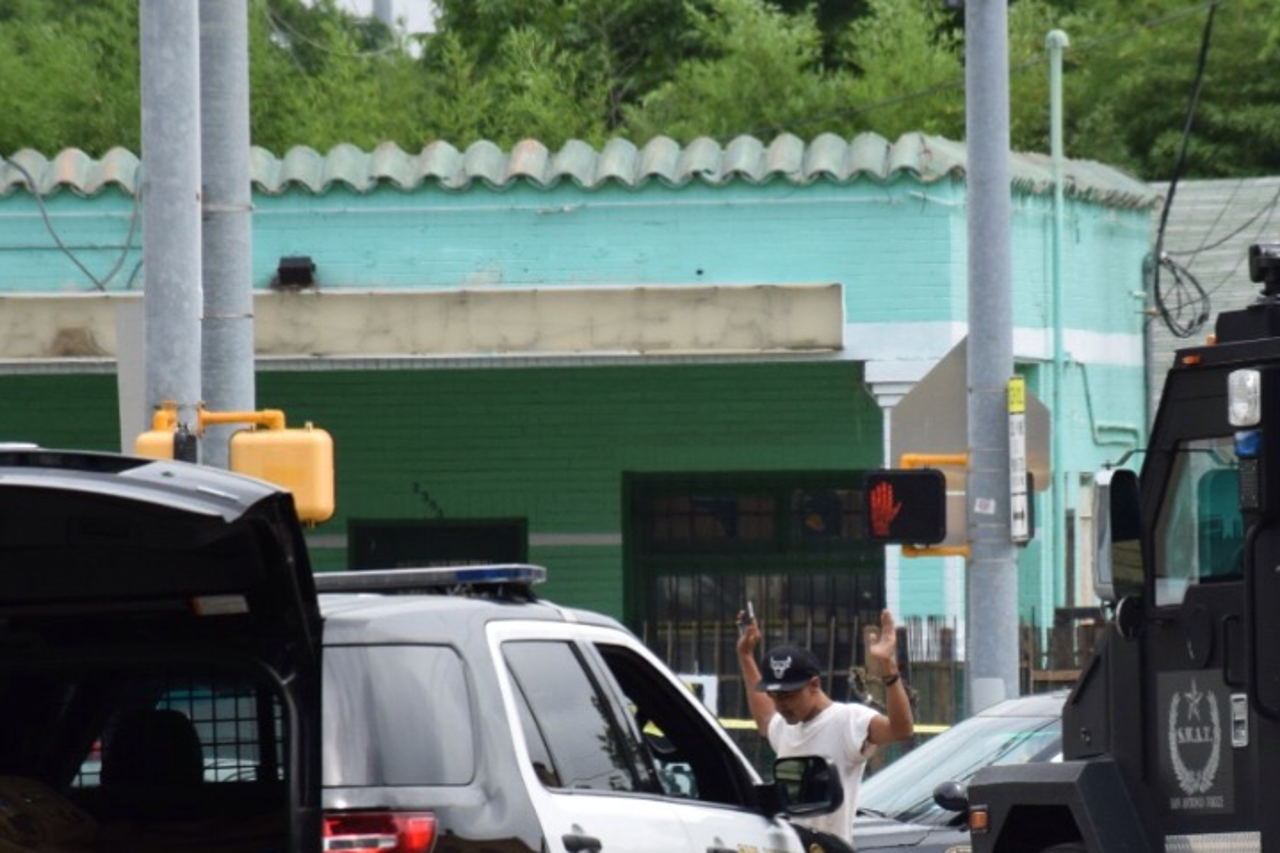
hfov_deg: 4.4
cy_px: 591
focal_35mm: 473
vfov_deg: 2.9
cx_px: 869
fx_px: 16813
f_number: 5.6
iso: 400
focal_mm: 140
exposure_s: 1/1250
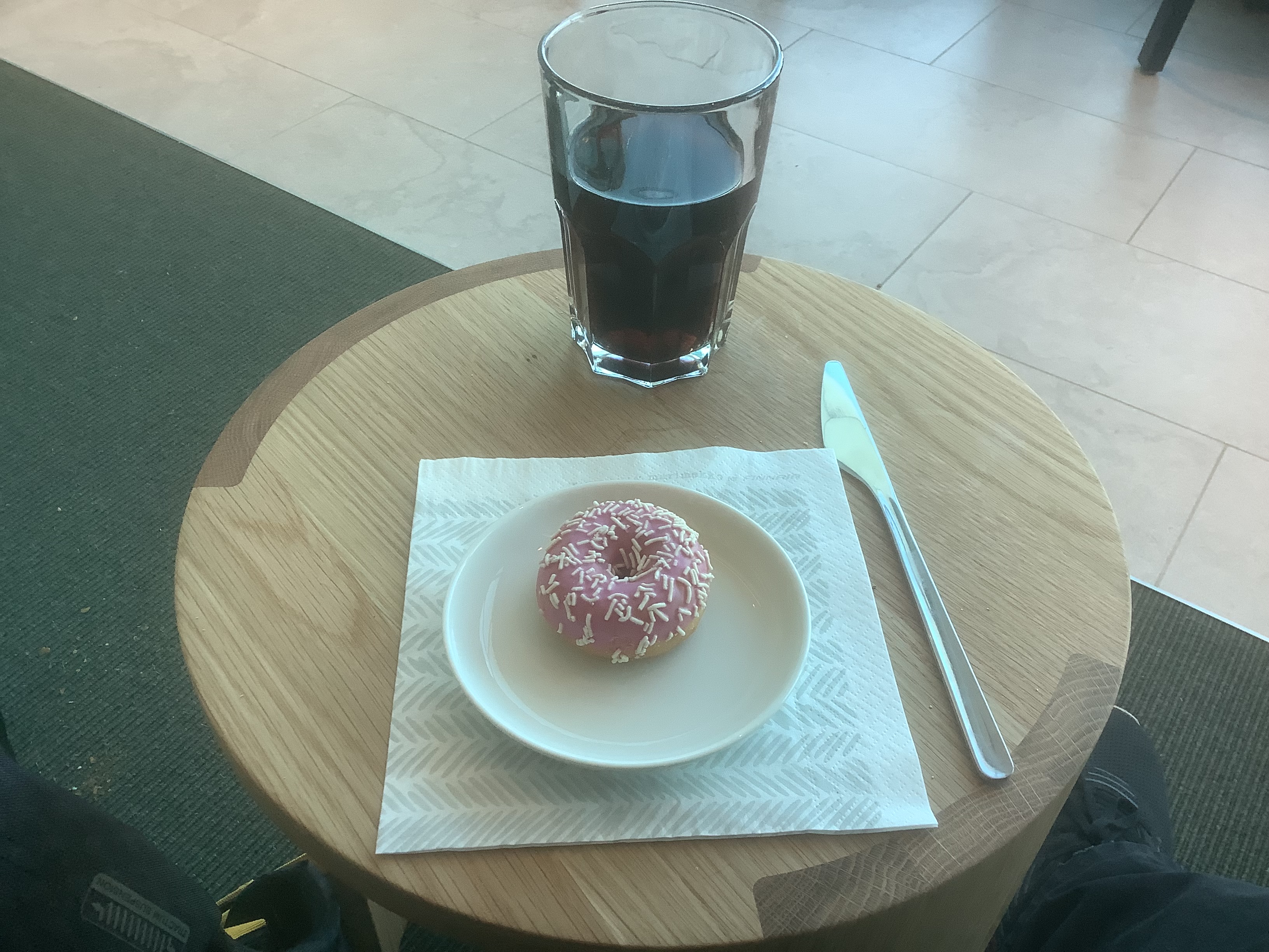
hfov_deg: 58.4
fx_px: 1136
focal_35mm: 31
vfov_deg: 45.4
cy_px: 476
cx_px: 634
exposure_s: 1/60
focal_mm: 3.3
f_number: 2.4
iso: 80
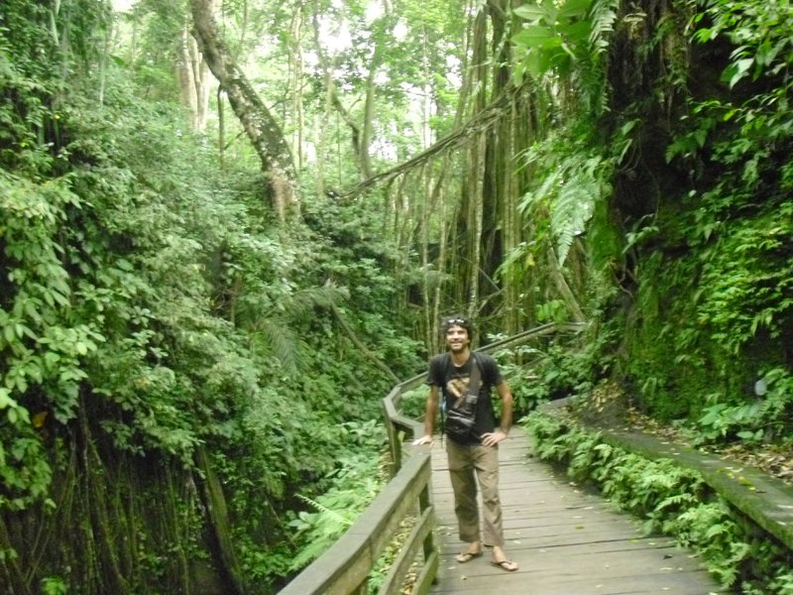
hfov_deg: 49.0
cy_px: 298
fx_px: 871
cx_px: 396
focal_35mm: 38
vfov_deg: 37.7
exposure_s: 1/15
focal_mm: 6.2
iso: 800
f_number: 2.8
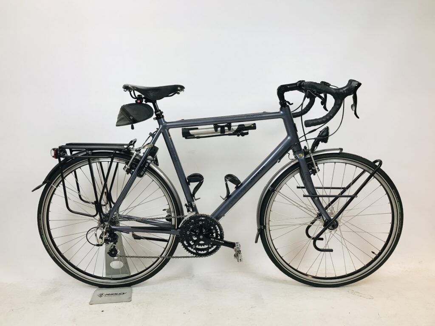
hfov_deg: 63.4
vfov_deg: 49.7
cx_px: 218
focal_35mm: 28
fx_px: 352
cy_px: 163
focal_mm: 3.99
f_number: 1.8
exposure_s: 1/33
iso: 25
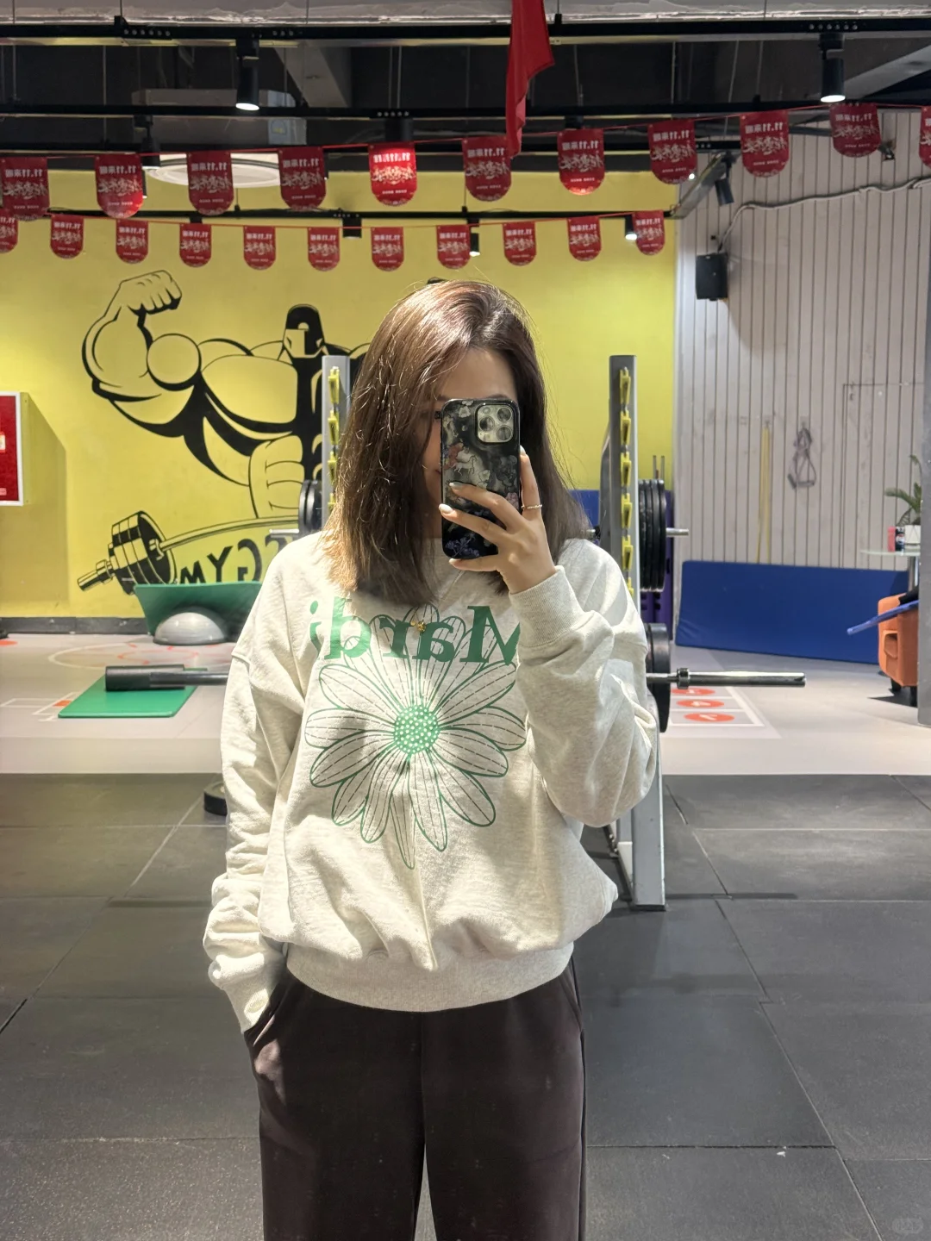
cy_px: 620
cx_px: 466
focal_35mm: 48
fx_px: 1721
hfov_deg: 30.3
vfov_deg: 39.7
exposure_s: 1/50
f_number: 1.78
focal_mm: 6.76
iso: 160
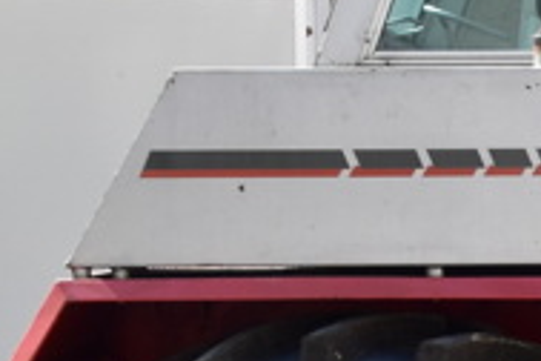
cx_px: 1048
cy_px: 371
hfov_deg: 9.5
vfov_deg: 6.7
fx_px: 3061
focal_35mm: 204
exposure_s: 1/200
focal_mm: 25
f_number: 10
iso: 400
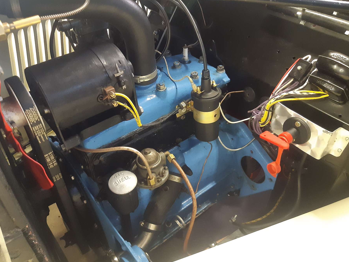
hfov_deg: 61.7
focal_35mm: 29
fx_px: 292
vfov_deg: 48.2
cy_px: 131
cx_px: 174
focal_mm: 3.92
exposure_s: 1/20
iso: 500
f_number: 1.7
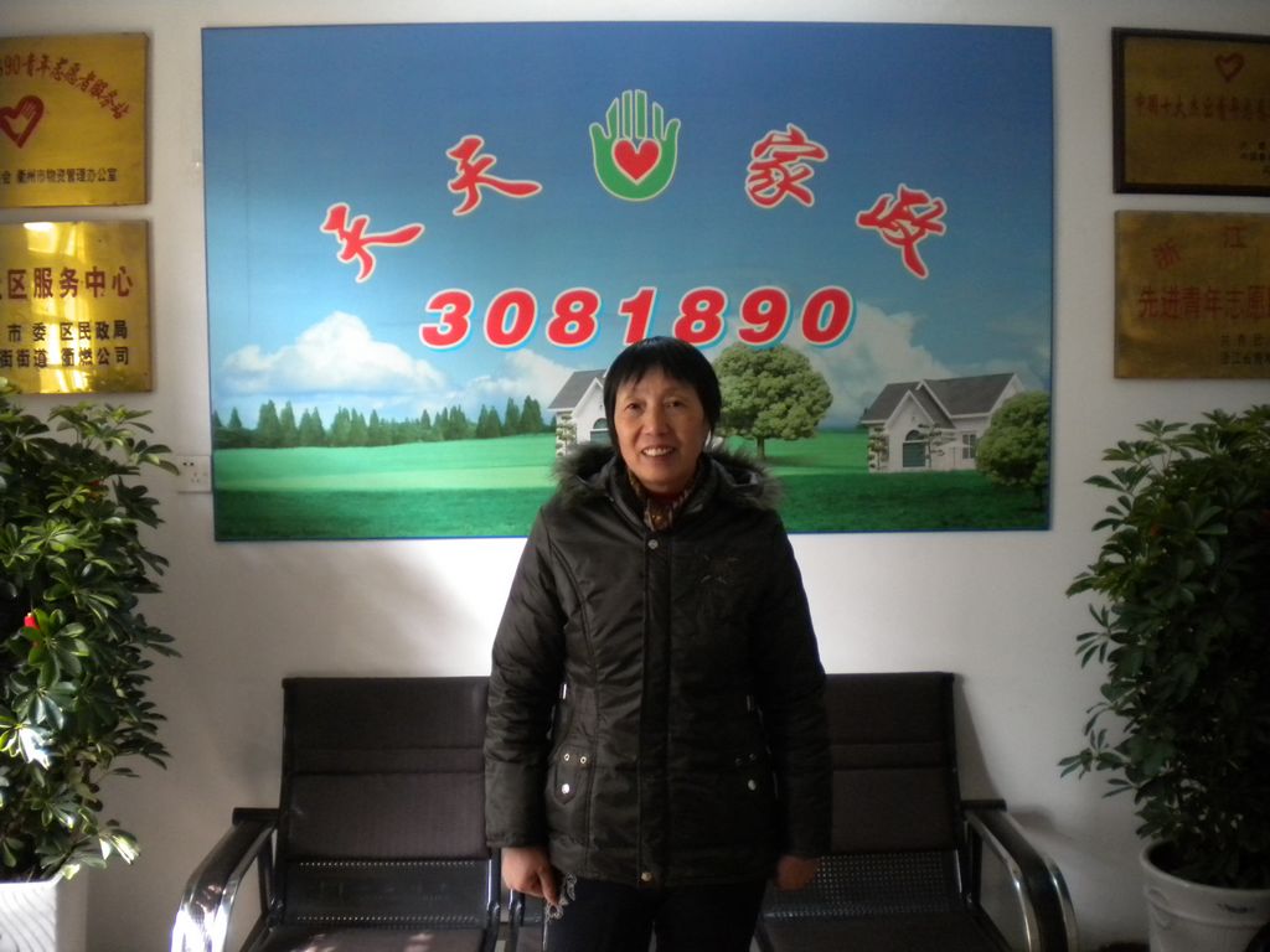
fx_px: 1284
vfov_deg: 40.7
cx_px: 635
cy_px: 476
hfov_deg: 52.6
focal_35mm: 35
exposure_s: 1/43.7
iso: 400
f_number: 3.1
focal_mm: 6.3
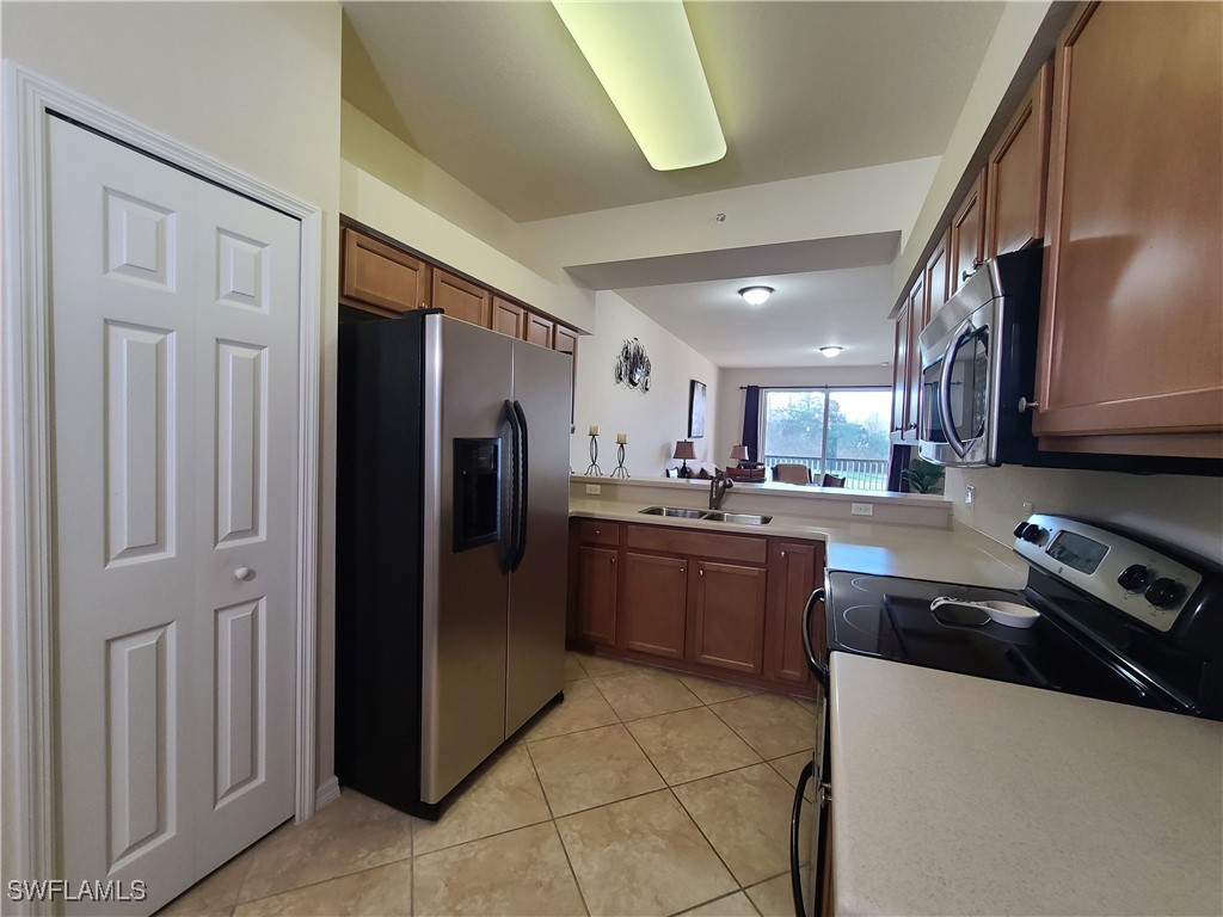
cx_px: 612
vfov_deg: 89.9
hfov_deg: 106.2
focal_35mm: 13
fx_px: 459
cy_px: 458
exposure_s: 1/60
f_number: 2.2
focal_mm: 2.2
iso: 320
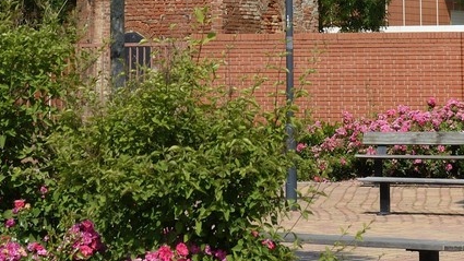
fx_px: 2424
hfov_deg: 10.9
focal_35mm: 197
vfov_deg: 5.9
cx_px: 242
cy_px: -423
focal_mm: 50
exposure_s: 1/250
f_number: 11
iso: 200
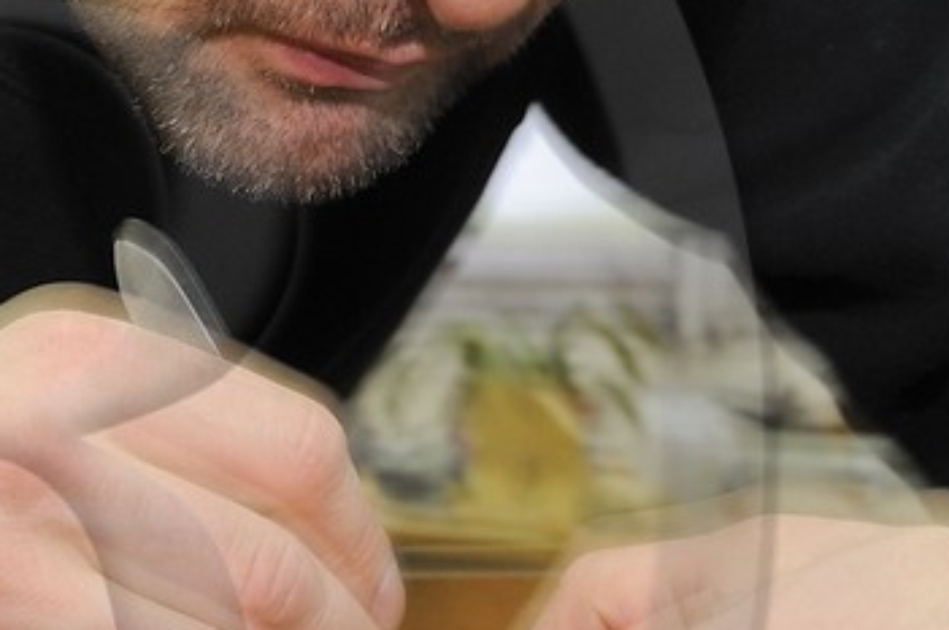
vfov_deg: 9.4
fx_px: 3843
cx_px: -351
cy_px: 449
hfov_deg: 13.5
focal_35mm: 146
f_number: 9
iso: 200
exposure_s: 1/2.5
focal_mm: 32
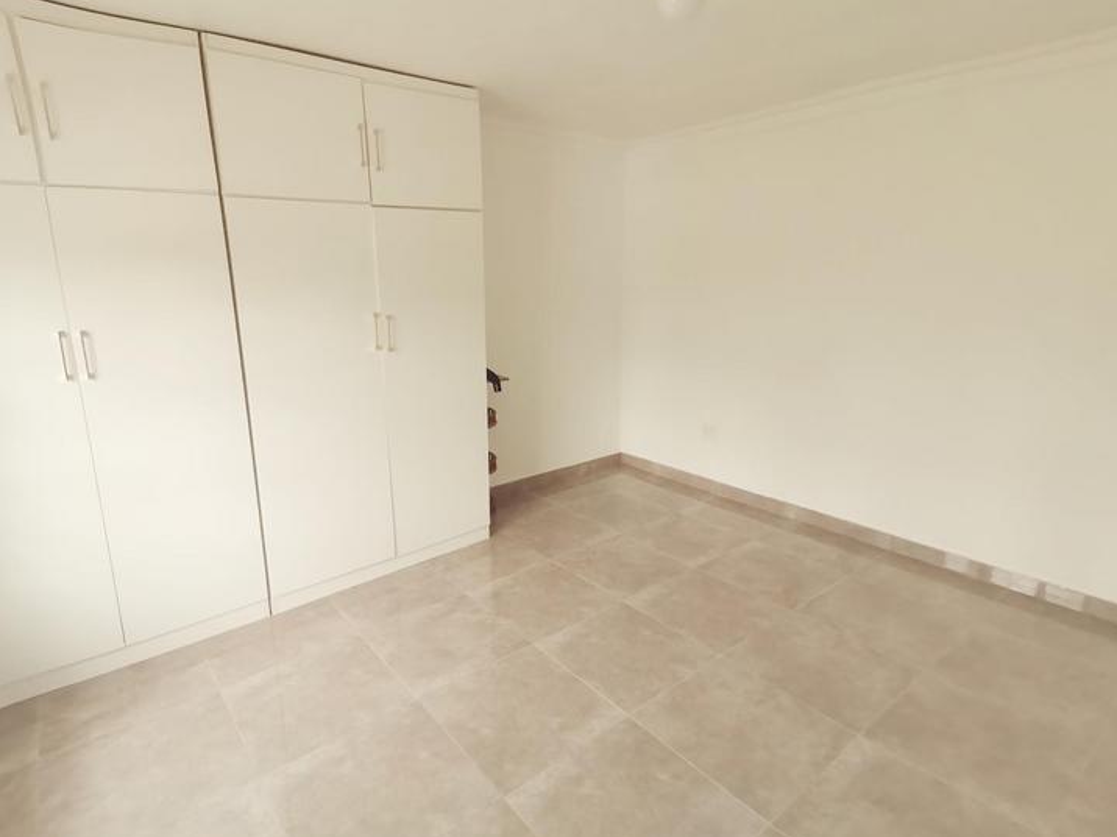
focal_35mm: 19
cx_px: 548
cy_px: 404
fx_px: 613
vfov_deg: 68.7
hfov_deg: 84.7
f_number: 2.4
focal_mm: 1.78
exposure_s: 1/45
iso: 160
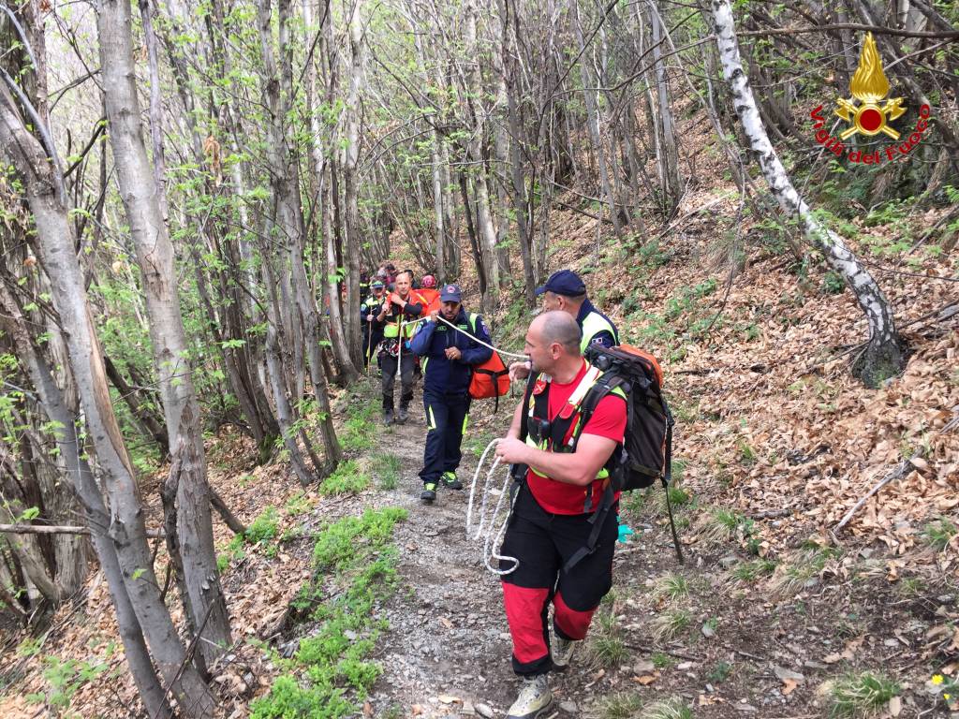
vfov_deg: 48.2
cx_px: 480
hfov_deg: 61.7
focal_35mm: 29
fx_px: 803
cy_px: 360
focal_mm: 4.15
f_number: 2.2
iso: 32
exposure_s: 1/176
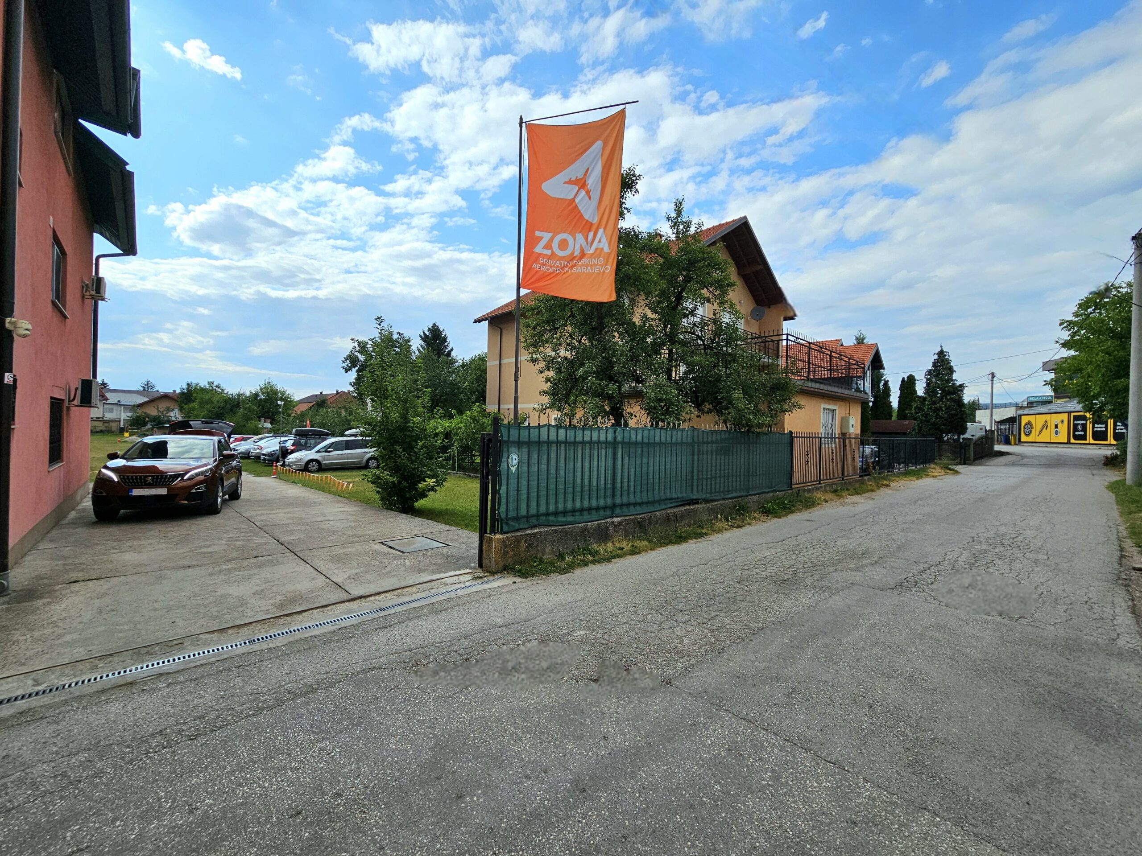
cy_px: 428
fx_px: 429
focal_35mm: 13
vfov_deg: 89.9
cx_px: 571
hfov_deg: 106.2
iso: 50
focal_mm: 2.2
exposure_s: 1/2500
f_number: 2.2
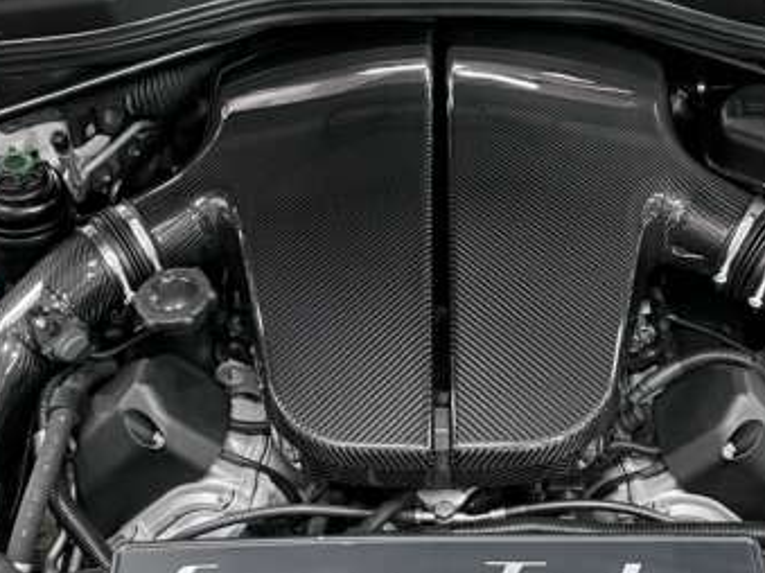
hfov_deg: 41.2
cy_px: 305
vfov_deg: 31.5
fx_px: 1016
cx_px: 429
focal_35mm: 46
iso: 500
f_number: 1.6
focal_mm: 5.1
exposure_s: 1/33
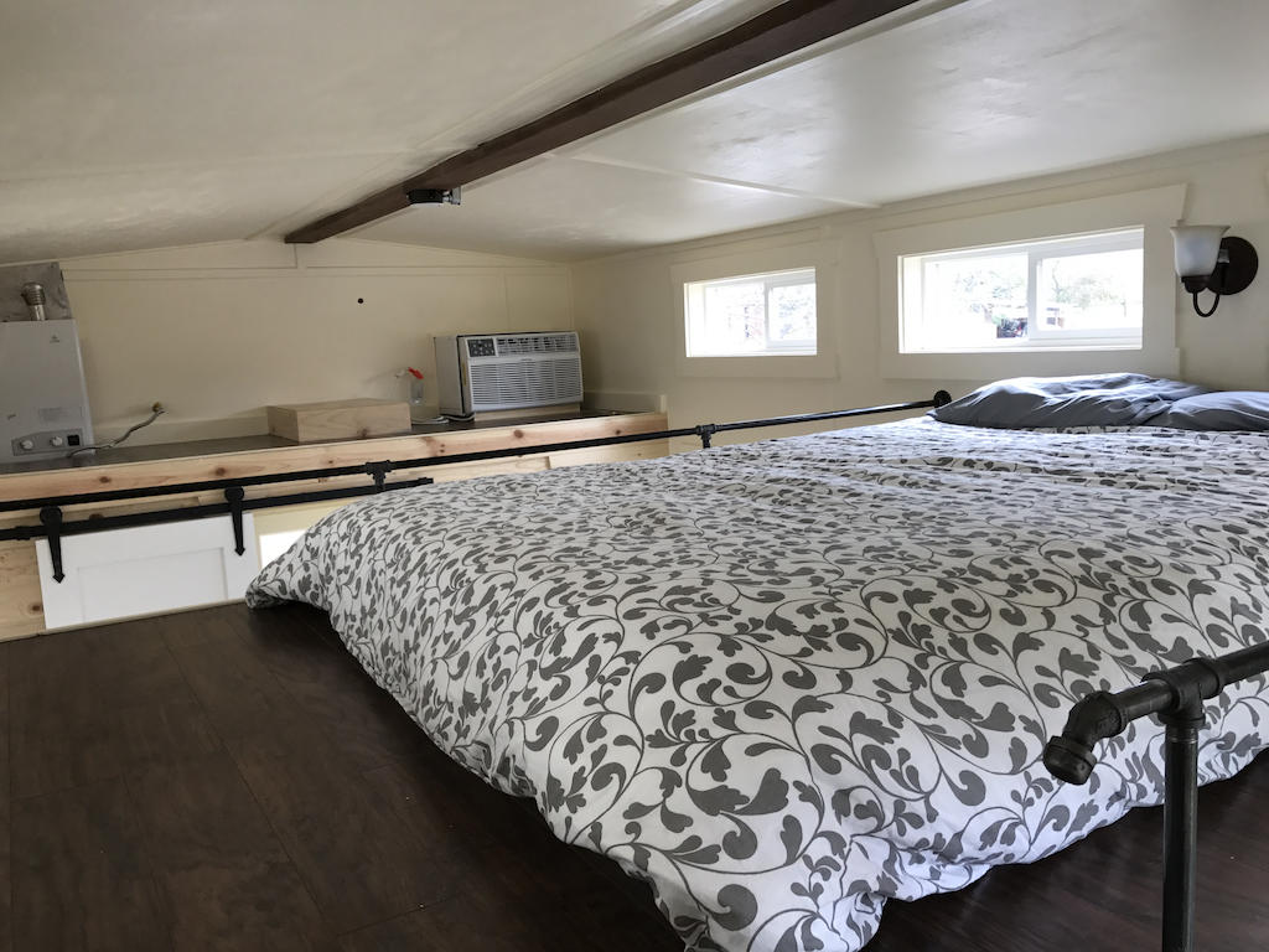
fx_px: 1026
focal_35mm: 28
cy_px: 476
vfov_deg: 49.7
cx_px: 634
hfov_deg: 63.4
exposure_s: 1/60
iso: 32
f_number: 1.8
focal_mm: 3.99
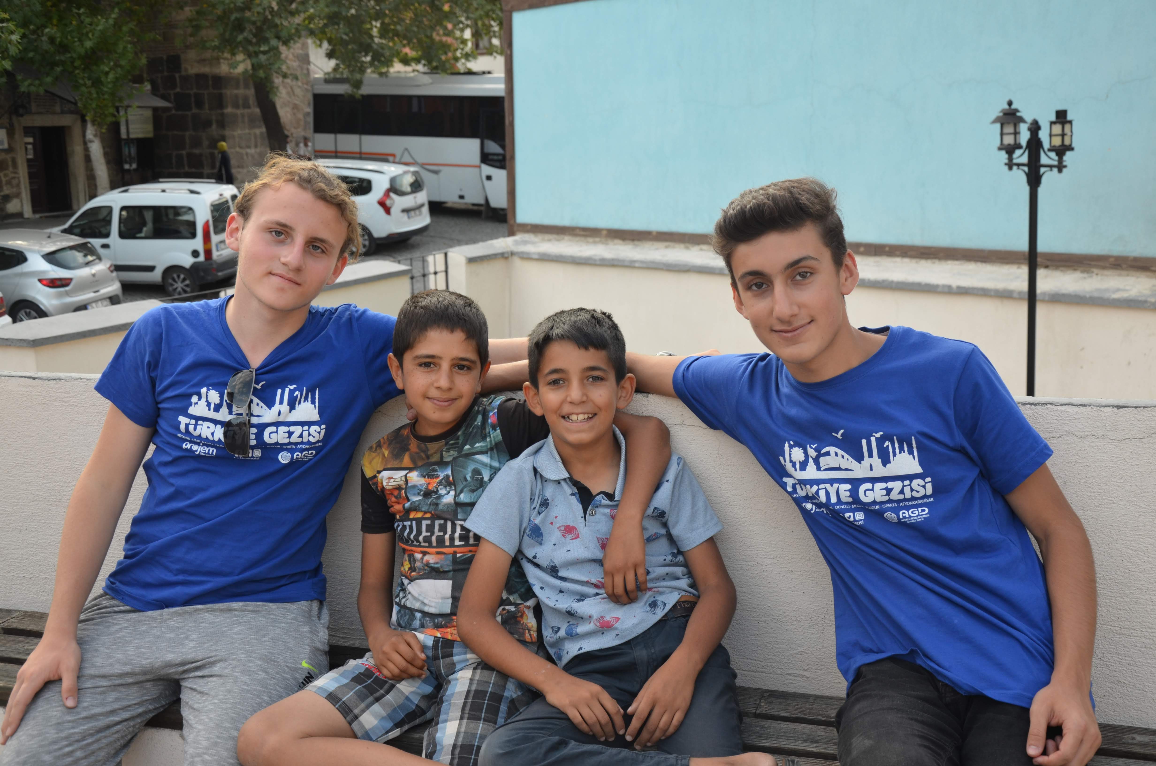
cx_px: 578
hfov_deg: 43.7
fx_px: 1442
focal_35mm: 45
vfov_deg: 29.7
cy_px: 383
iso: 320
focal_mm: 30
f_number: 5.6
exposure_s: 1/125
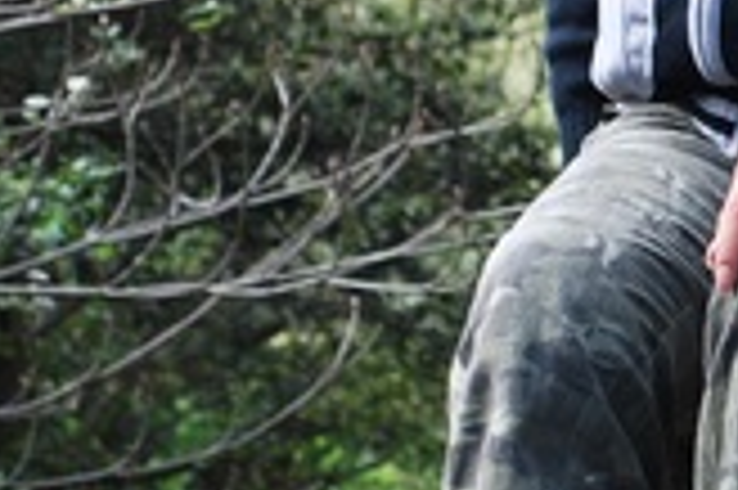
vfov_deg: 3.4
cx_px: 774
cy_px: 20
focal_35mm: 403
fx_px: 8262
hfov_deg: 5.1
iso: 140
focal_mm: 55
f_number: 5.6
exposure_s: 1/125
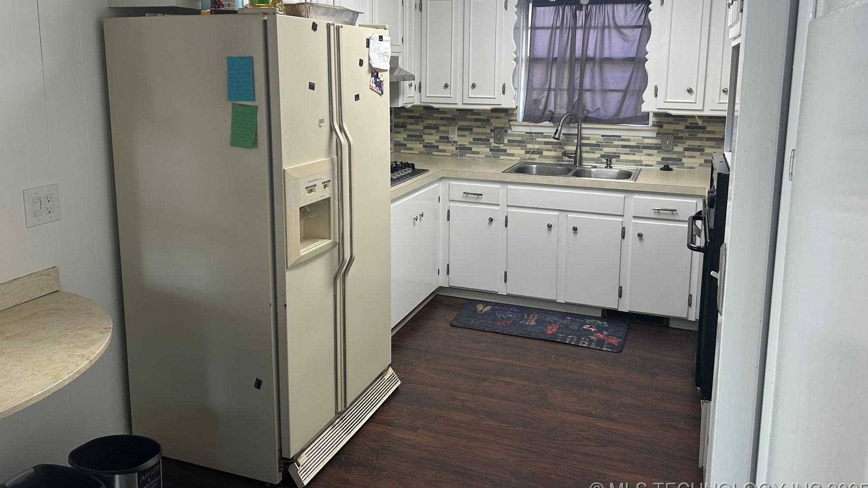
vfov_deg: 39.9
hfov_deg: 66.1
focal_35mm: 29
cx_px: 430
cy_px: 177
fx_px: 668
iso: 80
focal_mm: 5.7
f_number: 1.5
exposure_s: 1/120
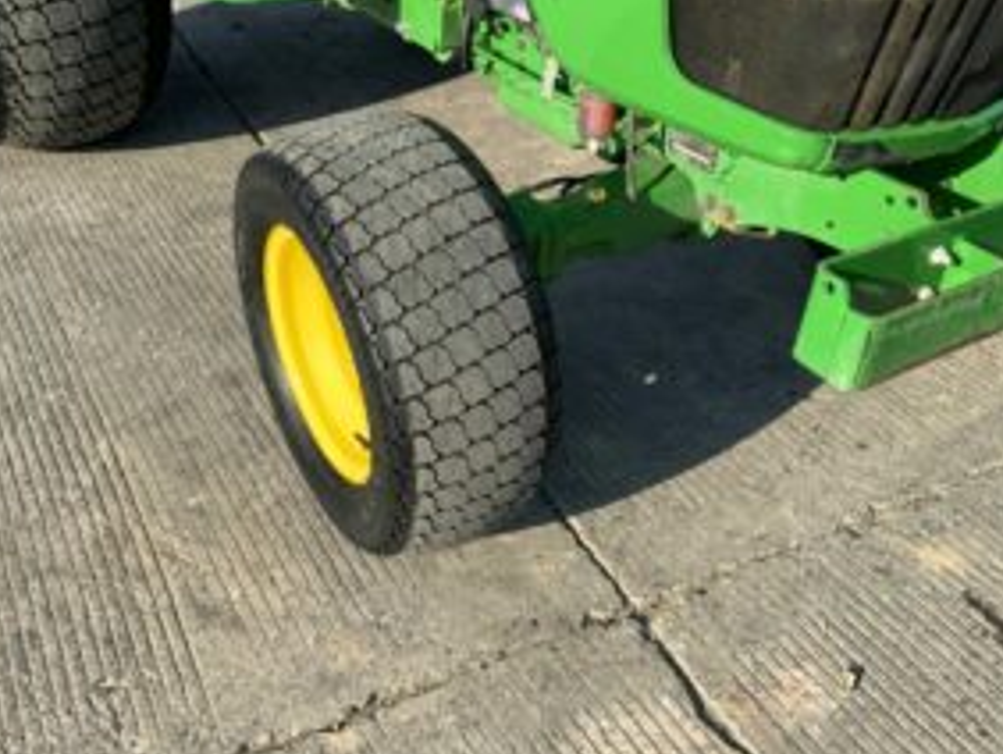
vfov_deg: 38.7
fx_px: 1073
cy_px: 356
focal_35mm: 37
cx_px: 381
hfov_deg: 49.6
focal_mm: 3
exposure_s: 1/978
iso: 16
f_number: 1.8
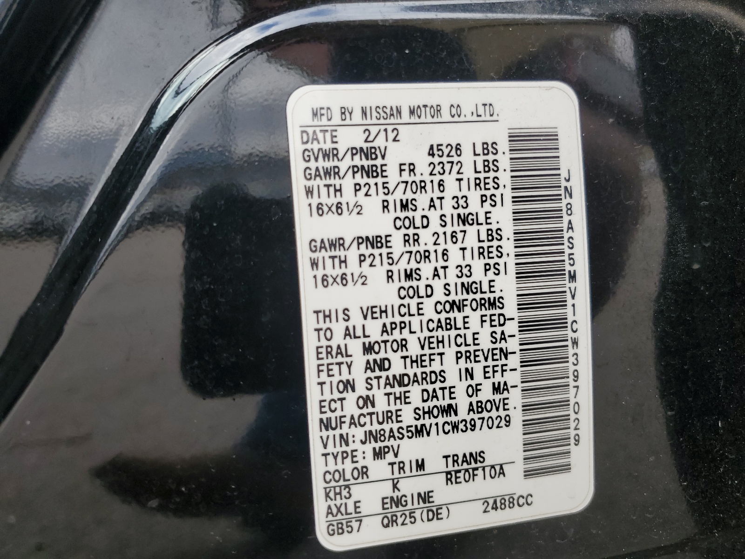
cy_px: 280
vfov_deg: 53.1
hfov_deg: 67.3
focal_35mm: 26
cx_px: 372
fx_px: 560
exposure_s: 1/385
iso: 50
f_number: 1.5
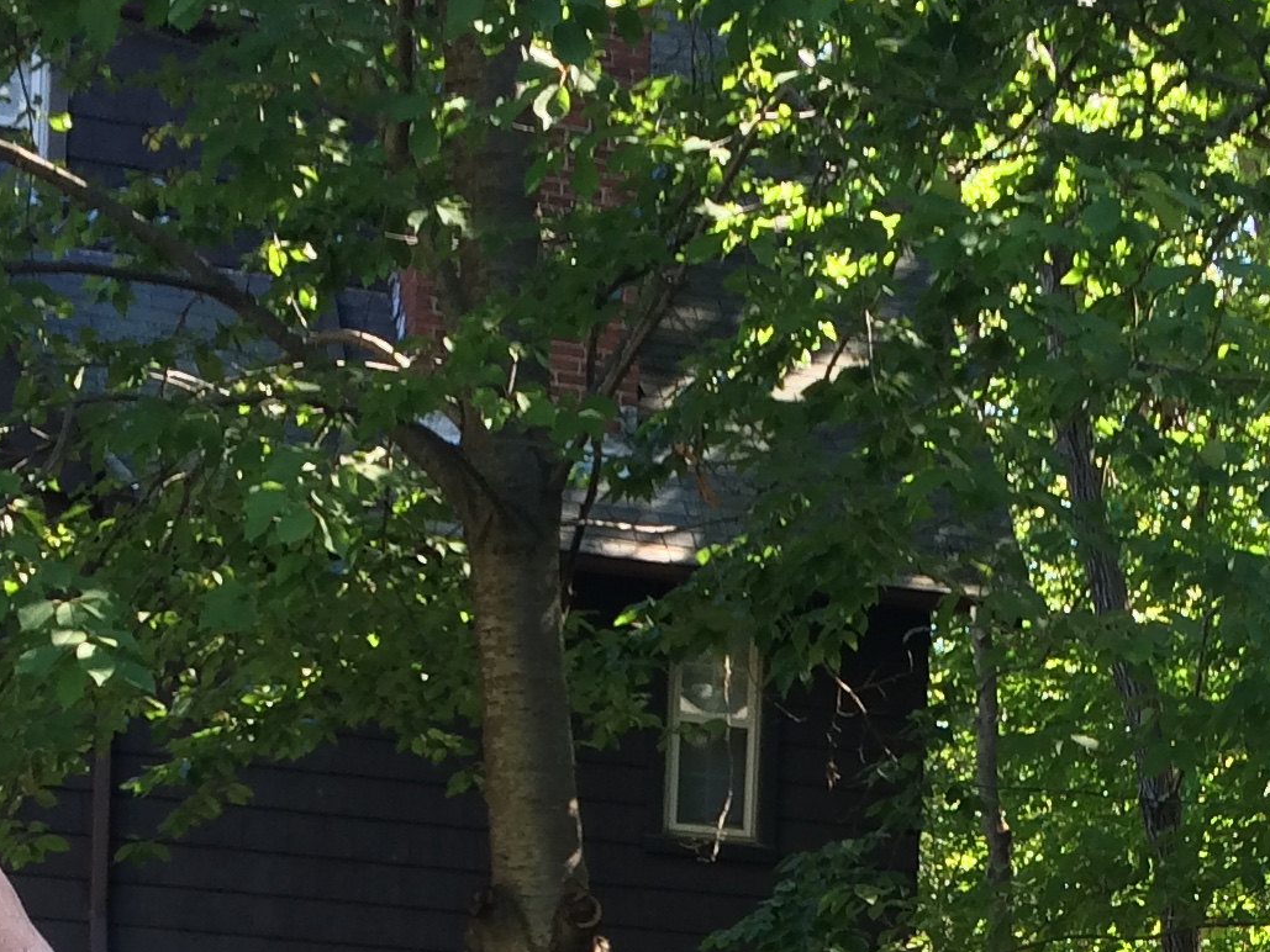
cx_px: 940
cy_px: 1459
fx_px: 3376
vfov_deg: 14.8
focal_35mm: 92
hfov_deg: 21.1
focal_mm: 4.15
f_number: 2.2
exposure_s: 1/60
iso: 32
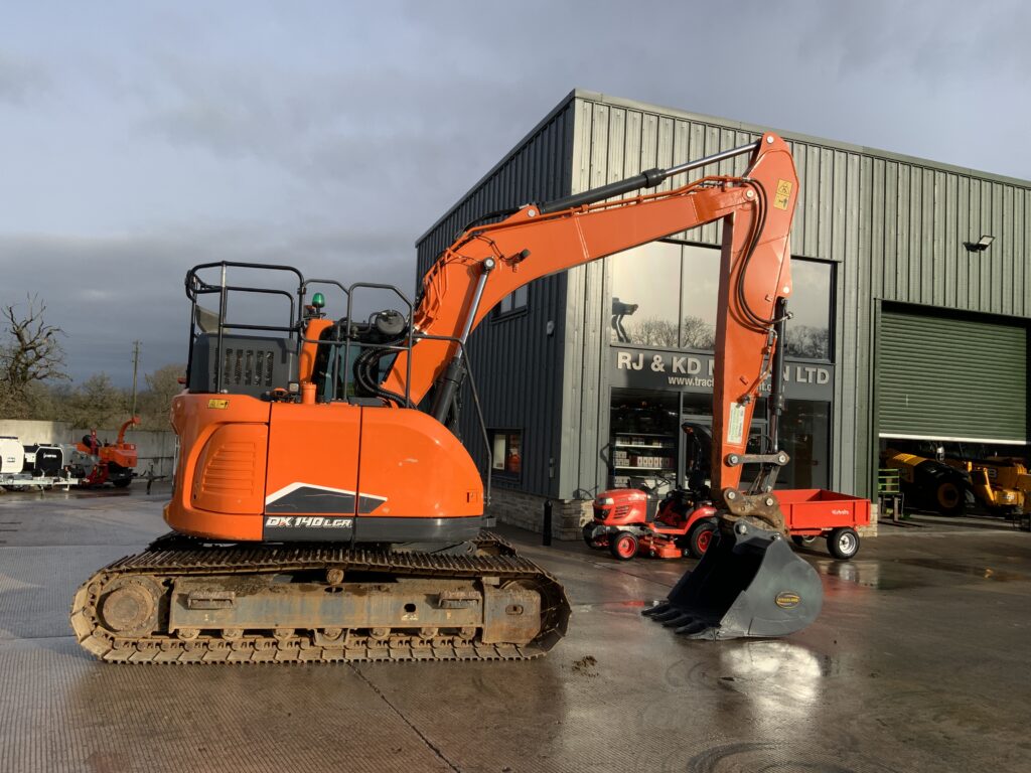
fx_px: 864
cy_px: 386
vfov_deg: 48.2
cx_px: 516
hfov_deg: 61.7
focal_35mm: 29
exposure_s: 1/1626
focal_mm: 3
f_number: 1.8
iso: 16
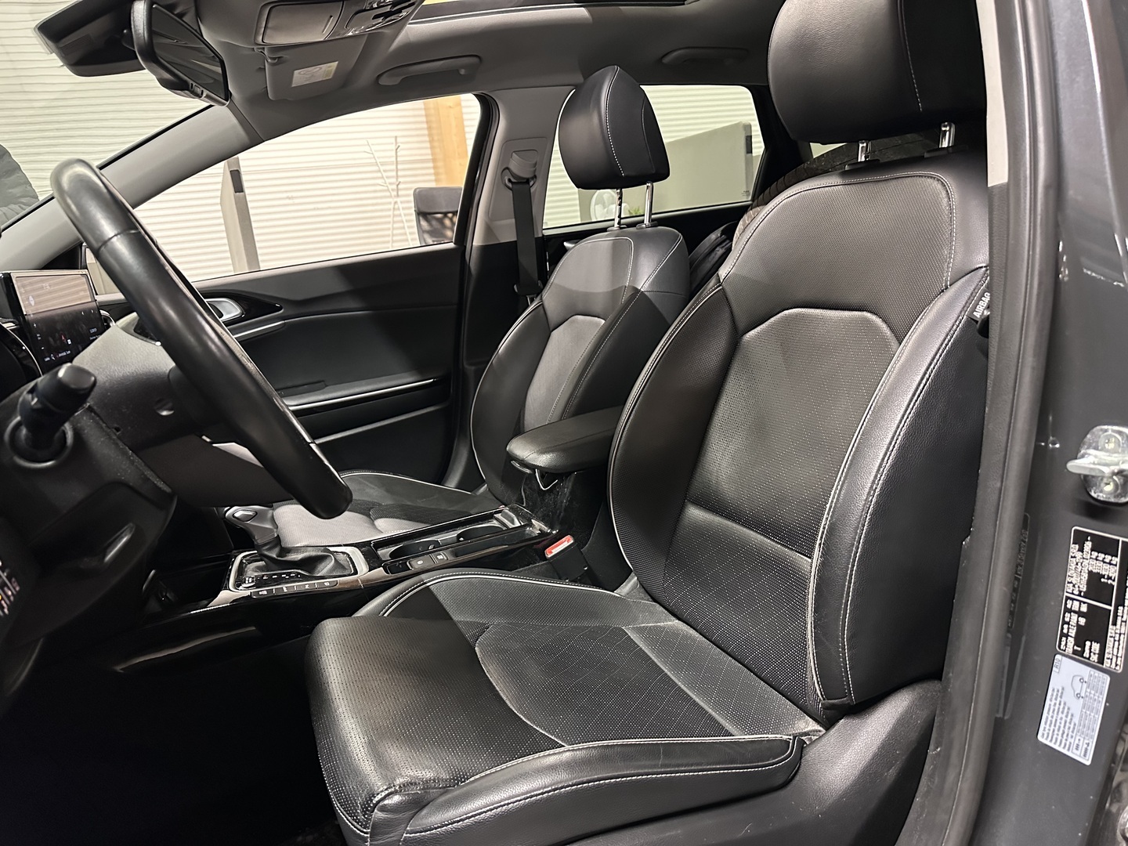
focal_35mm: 24
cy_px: 423
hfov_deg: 71.6
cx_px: 564
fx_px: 782
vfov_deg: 56.8
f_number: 1.78
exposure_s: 1/33
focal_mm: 6.86
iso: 800
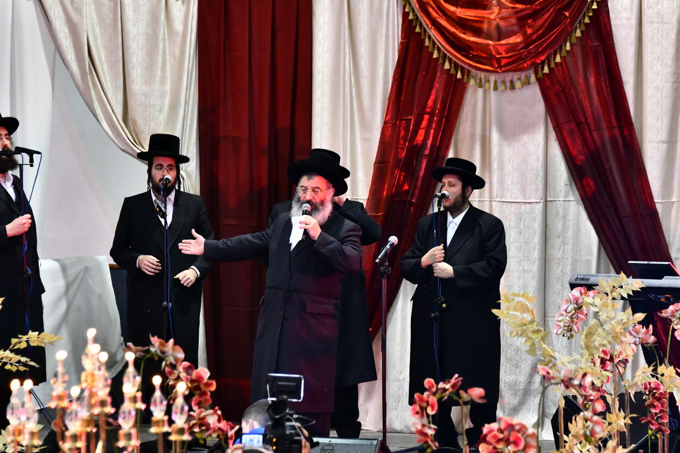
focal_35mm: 192
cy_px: 235
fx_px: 3626
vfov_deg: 7.2
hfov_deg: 10.7
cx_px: 376
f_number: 5.6
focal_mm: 150
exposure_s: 1/80
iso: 2500
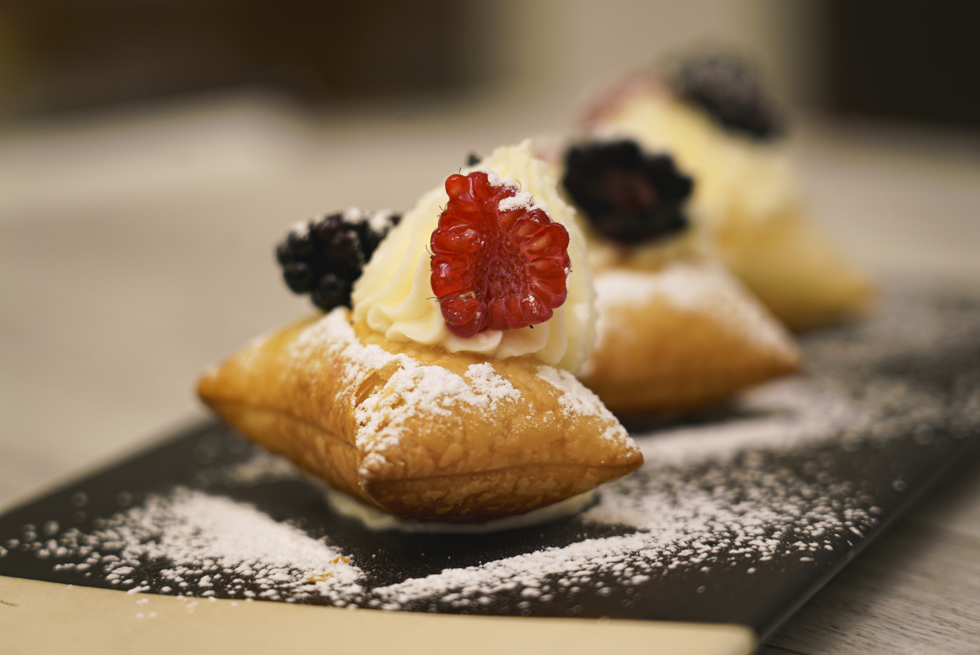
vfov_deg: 13.1
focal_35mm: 105
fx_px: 2860
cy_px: 328
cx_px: 490
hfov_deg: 19.4
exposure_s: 1/100
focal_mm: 105
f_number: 4
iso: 200
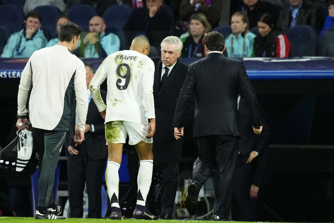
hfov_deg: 3.4
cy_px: 112
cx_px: 167
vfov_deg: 2.3
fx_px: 5566
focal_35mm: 600
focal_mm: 400
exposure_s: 1/2000
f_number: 2.8
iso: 3200
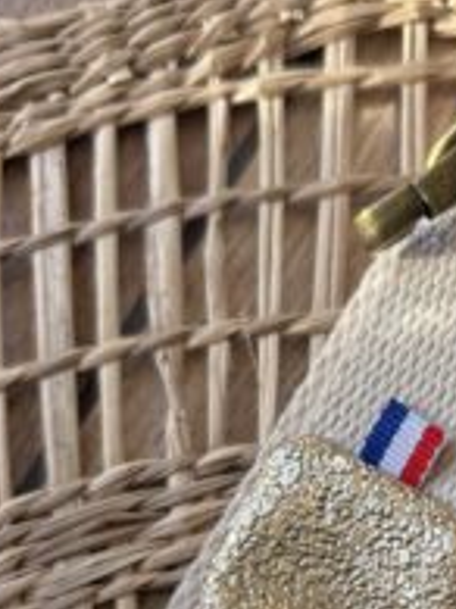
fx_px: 1090
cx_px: 447
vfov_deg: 30.3
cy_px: 509
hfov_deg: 22.8
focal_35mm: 62
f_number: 1.6
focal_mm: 5.96
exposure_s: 1/539
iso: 64
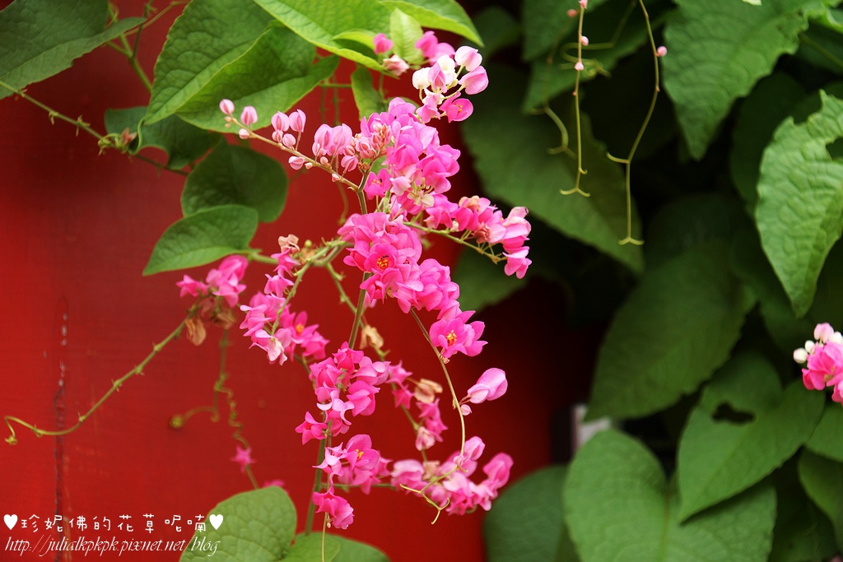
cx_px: 422
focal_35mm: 68
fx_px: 1581
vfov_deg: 20.2
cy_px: 281
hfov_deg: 29.9
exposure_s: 1/160
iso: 160
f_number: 5
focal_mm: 45
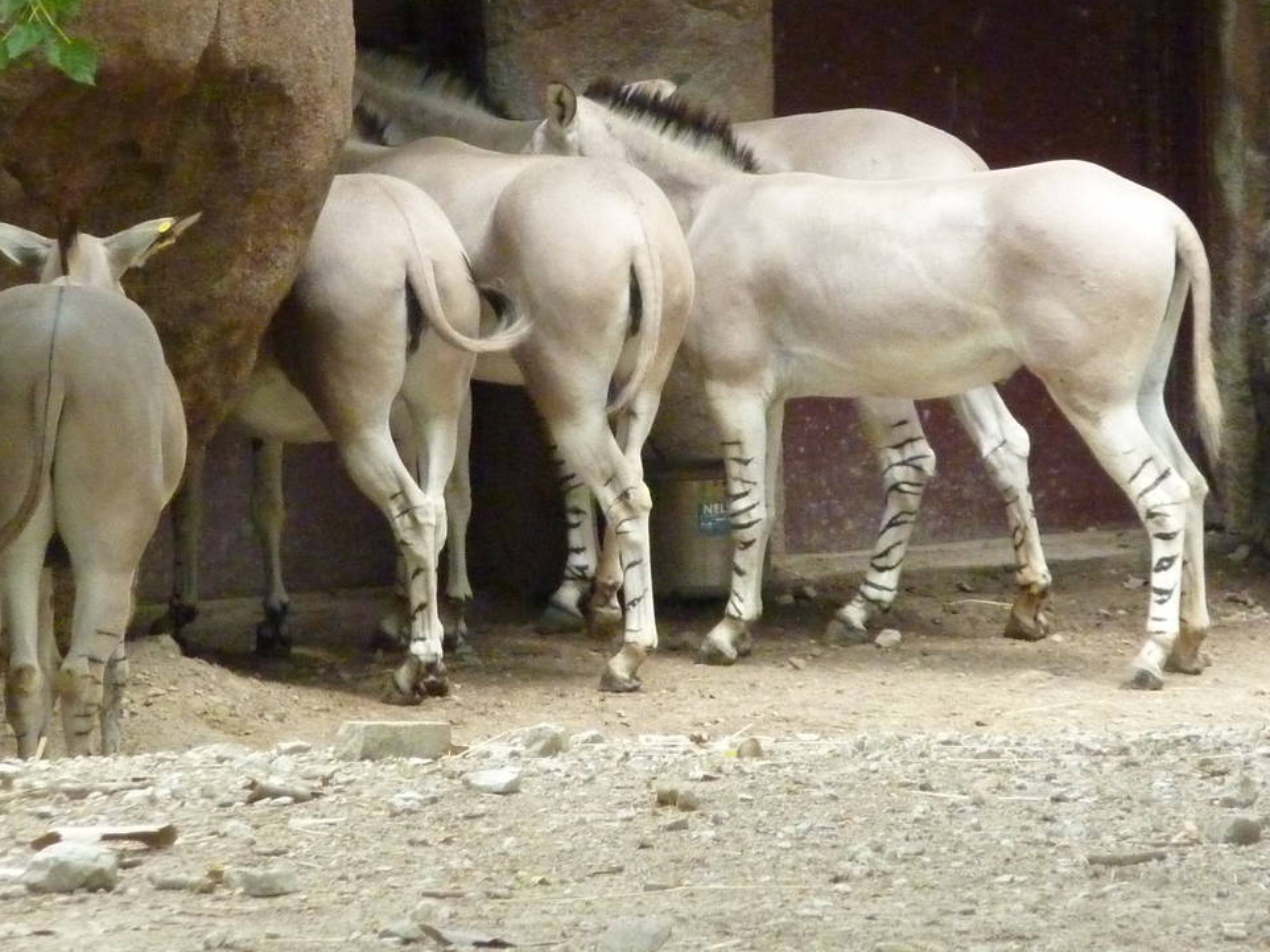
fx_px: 18303
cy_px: 276
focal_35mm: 499
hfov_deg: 4.0
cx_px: 615
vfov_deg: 3.0
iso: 800
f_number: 4.9
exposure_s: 1/500
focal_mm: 49.2
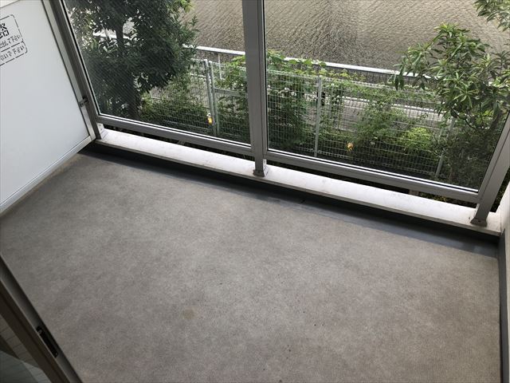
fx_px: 413
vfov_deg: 49.7
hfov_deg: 63.4
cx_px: 255
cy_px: 192
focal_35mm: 28
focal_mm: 3.99
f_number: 1.8
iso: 20
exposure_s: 1/300
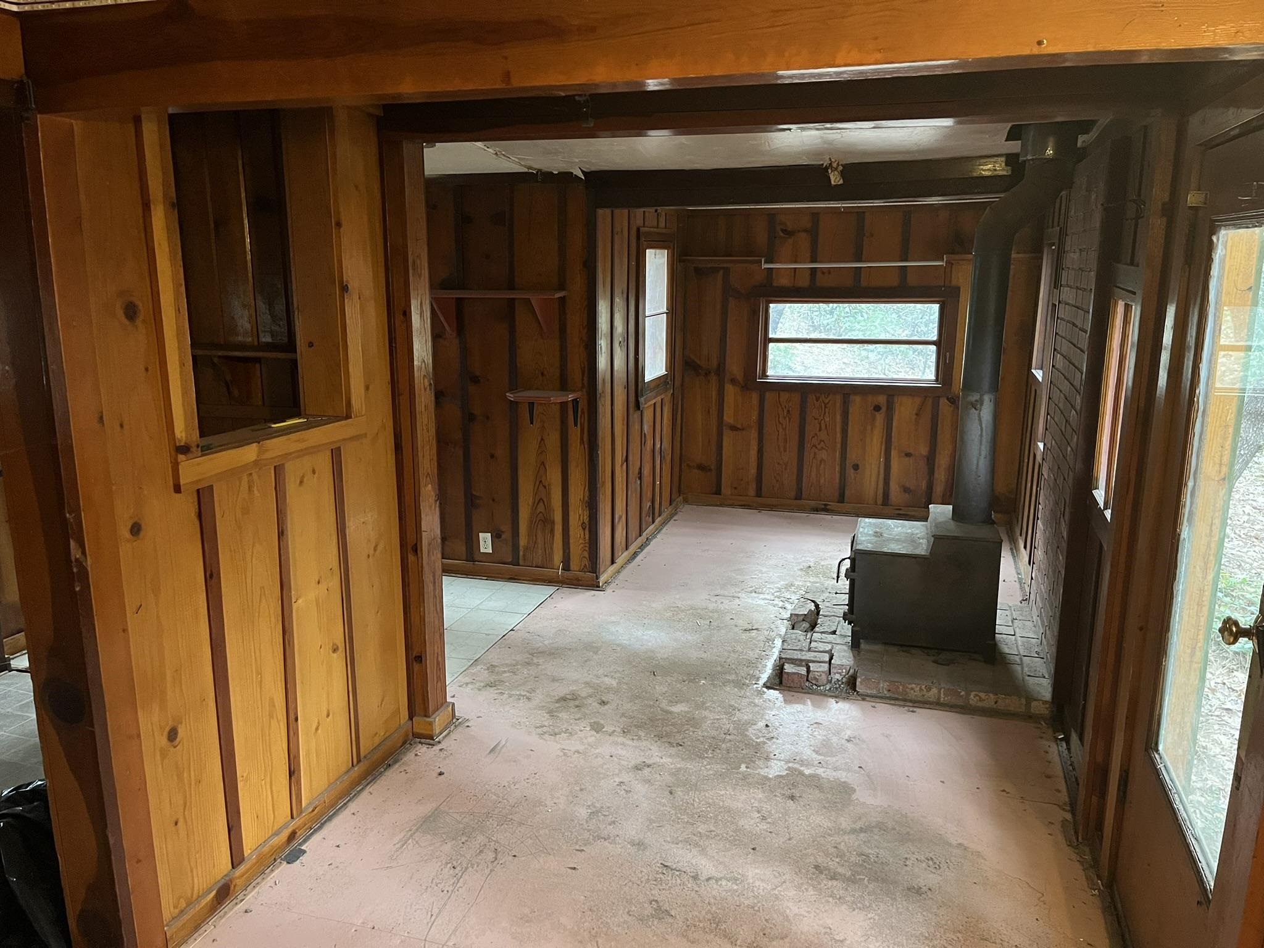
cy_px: 474
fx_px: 949
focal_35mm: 26
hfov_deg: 67.3
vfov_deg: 53.1
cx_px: 632
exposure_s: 1/40
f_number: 1.6
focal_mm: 5.1
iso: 640
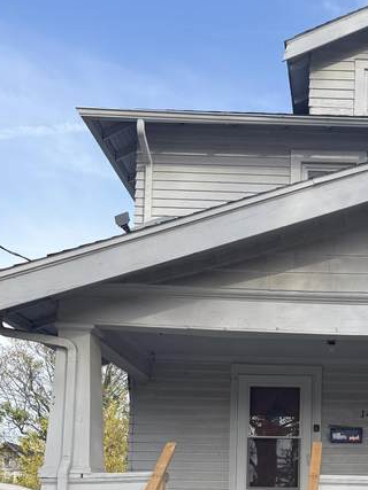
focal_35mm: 54
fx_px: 766
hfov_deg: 25.4
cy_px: 474
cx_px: 386
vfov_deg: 33.0
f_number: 1.78
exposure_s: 1/1522
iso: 80
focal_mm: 6.76
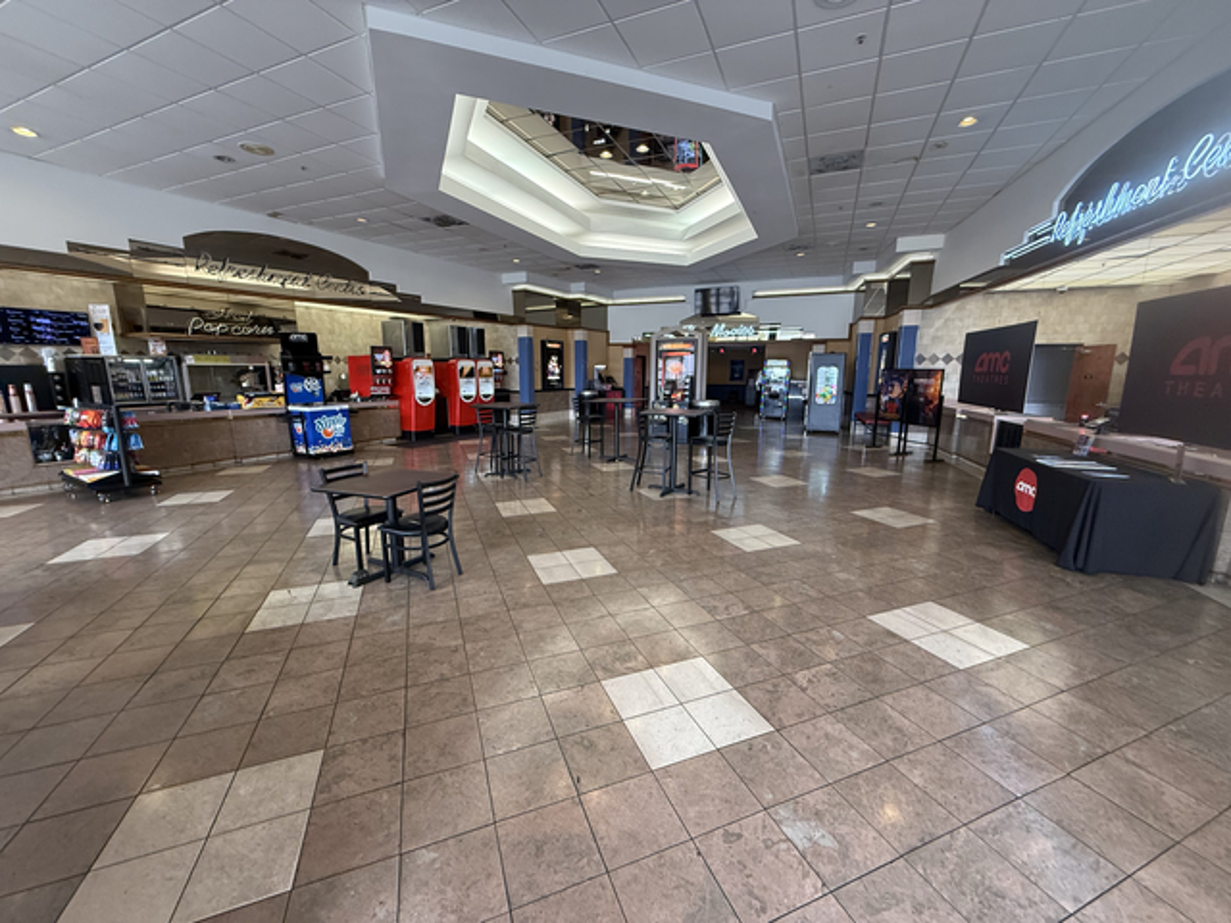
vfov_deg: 85.7
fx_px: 498
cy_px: 462
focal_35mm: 14
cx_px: 616
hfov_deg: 102.1
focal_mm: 2.22
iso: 400
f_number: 2.2
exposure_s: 1/120
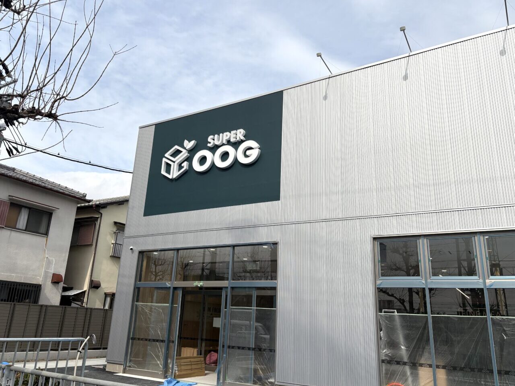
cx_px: 258
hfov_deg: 67.3
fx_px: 387
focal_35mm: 26
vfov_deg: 53.1
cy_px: 193
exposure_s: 1/6329
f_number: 1.6
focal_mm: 5.96
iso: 50
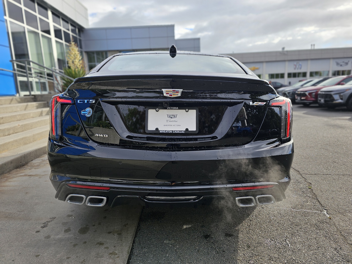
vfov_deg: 58.9
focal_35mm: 23
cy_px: 132
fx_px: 234
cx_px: 176
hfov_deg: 73.9
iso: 10
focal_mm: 6.3
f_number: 1.7
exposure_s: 1/372
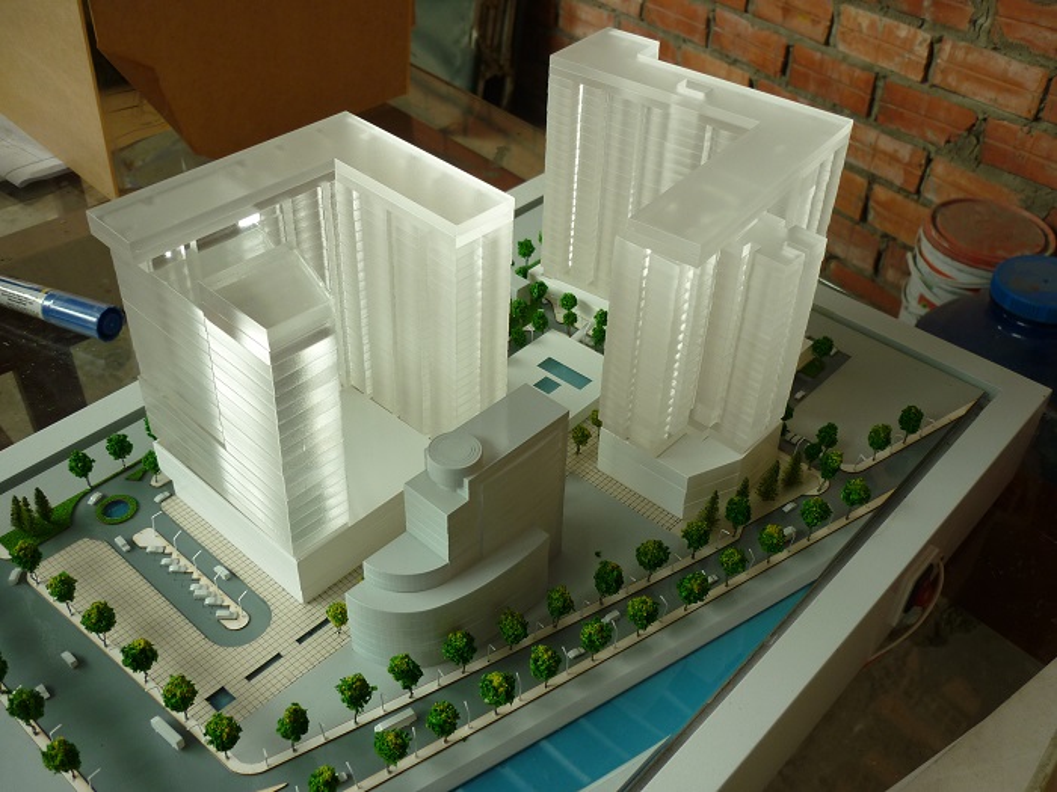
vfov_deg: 42.9
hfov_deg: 55.4
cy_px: 396
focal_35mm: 33
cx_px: 528
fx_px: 1008
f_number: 2.8
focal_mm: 5.5
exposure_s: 1/100
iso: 80
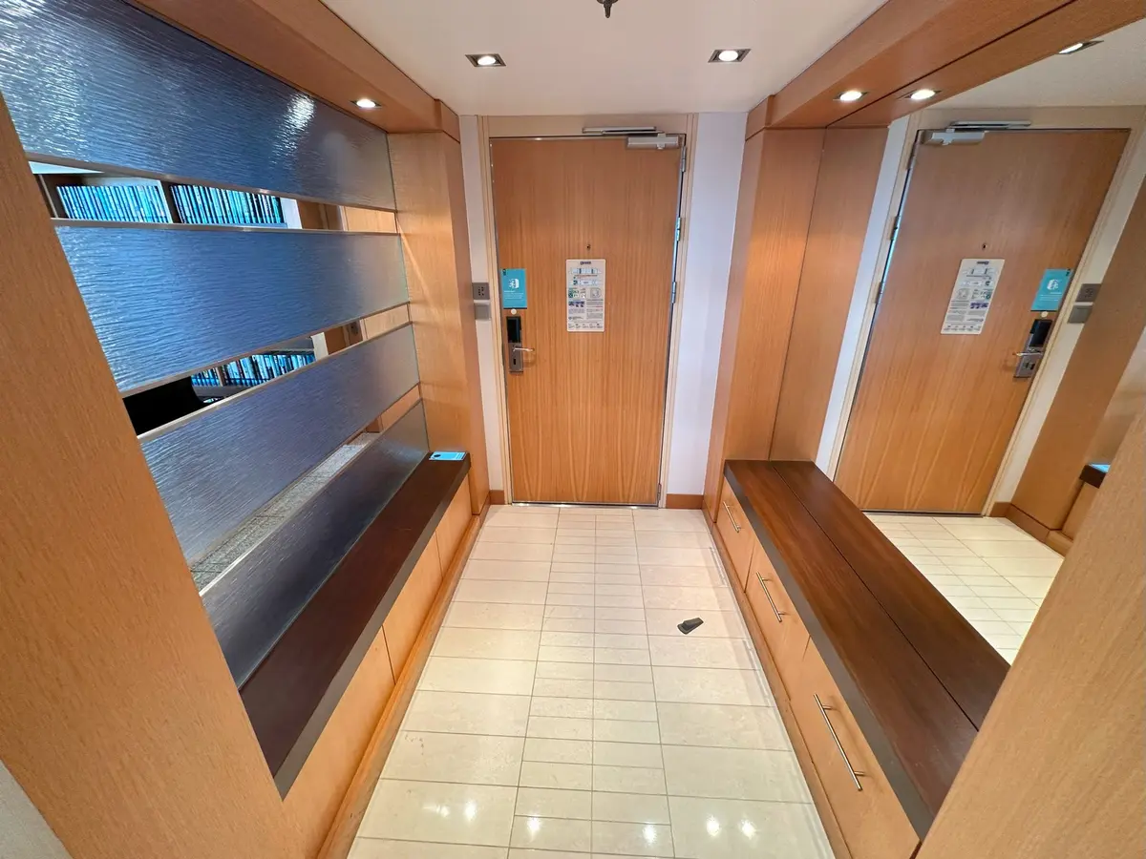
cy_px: 430
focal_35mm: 14
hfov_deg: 102.1
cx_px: 573
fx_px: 463
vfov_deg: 85.7
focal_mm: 2.22
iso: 200
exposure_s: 1/60
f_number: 2.2
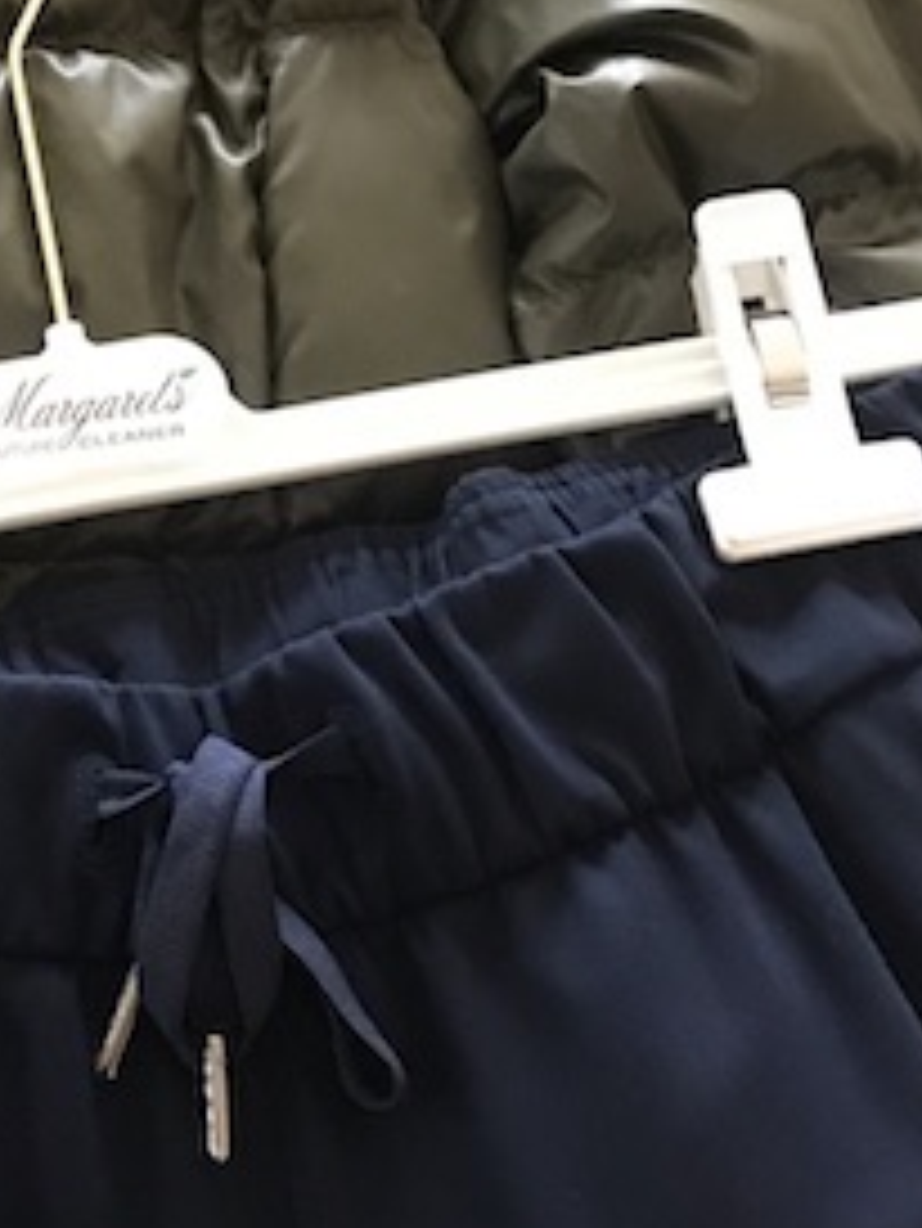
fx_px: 2910
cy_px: 603
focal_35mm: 82
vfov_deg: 23.8
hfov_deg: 17.0
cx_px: -265
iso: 80
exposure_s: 1/15
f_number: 1.8
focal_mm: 3.99
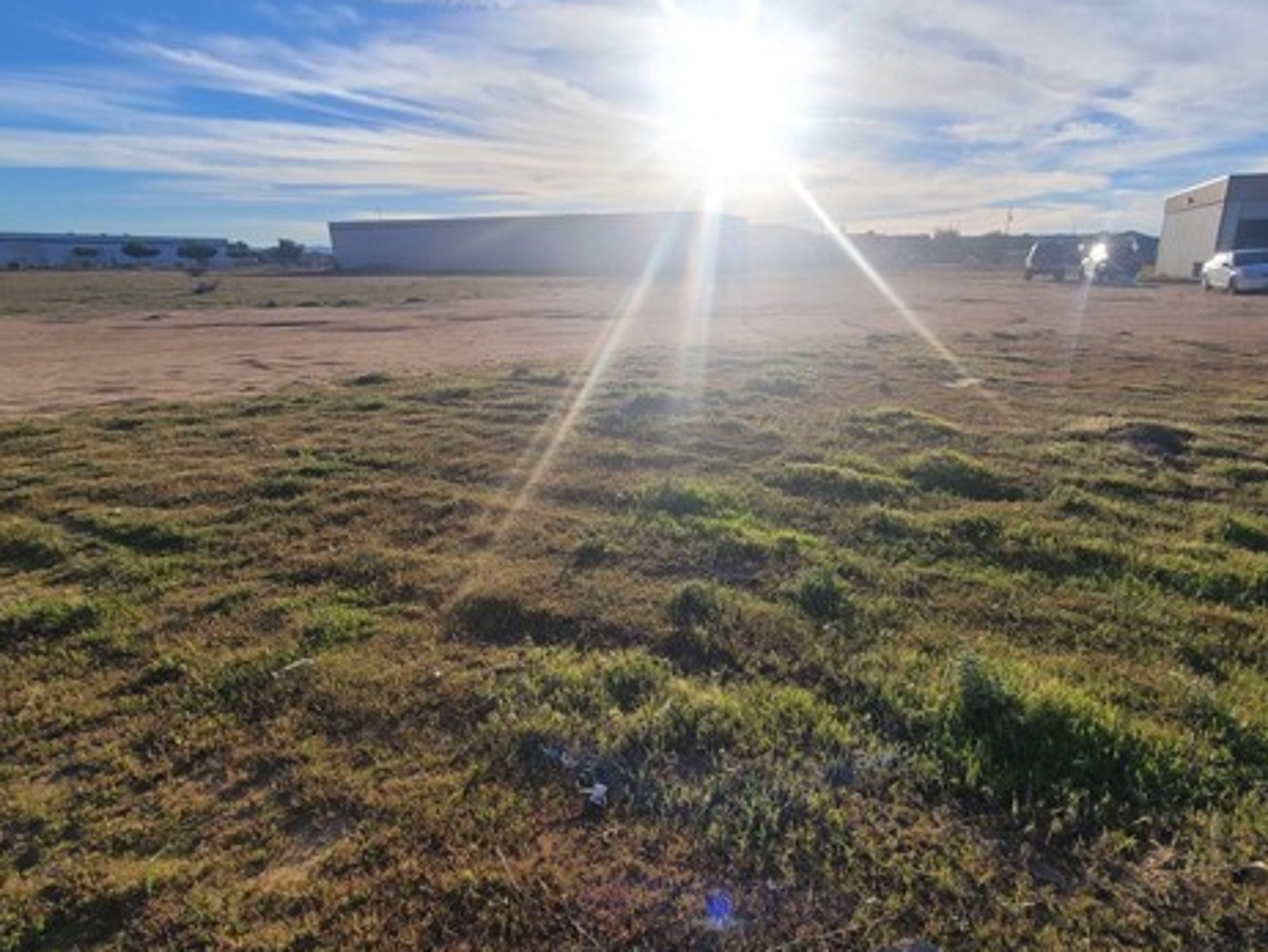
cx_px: 719
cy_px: 519
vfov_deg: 71.5
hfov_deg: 87.2
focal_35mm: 18
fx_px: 660
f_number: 2.2
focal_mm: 2.2
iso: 50
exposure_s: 1/2339
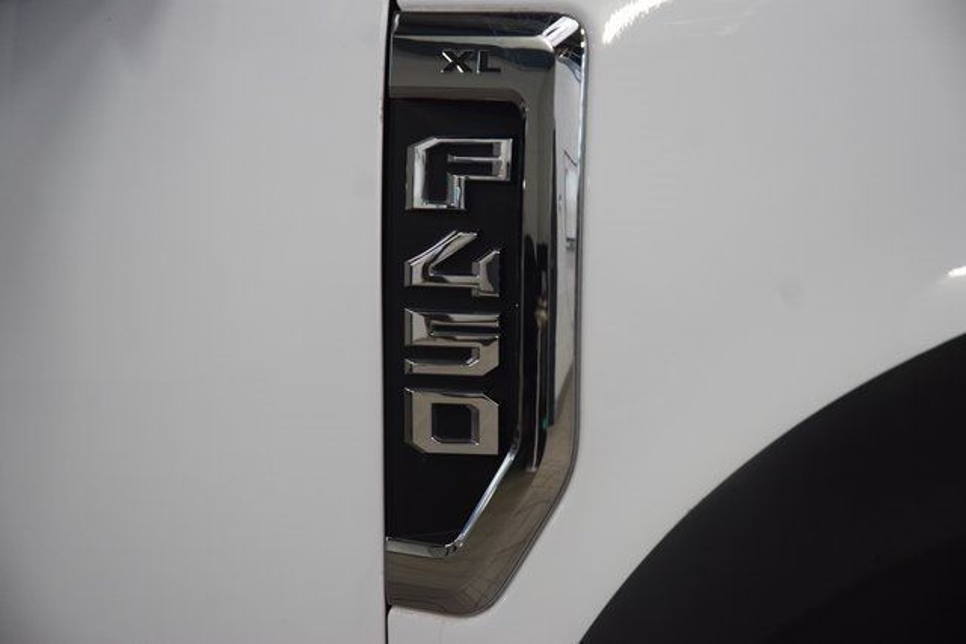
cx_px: 483
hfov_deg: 19.5
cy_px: 322
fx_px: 2818
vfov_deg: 13.0
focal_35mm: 105
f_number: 5.6
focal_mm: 70
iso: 1600
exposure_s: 1/125
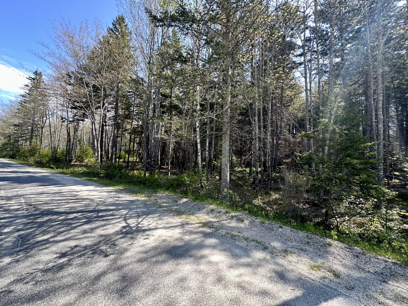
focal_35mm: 14
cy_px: 153
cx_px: 204
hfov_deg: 102.1
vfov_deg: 85.7
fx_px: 165
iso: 40
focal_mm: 2.22
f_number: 2.2
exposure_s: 1/210
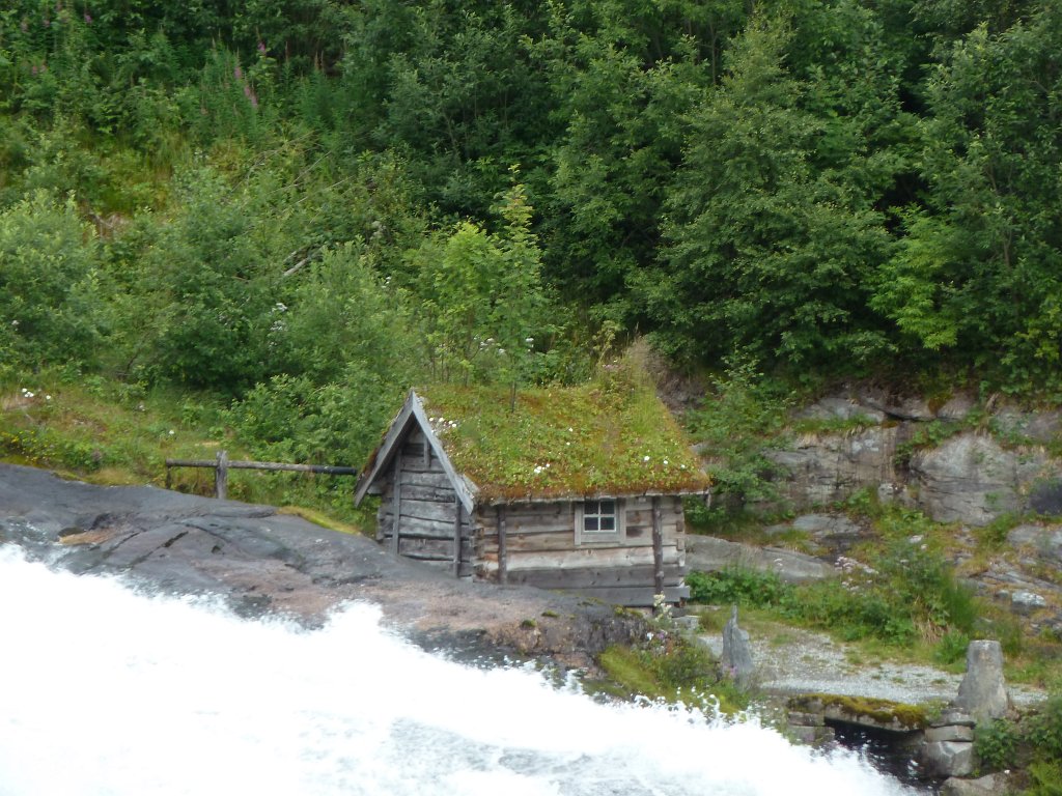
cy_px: 398
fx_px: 9511
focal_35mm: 310
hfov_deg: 6.4
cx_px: 531
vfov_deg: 4.8
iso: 160
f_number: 4.9
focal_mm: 49.2
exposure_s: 1/125
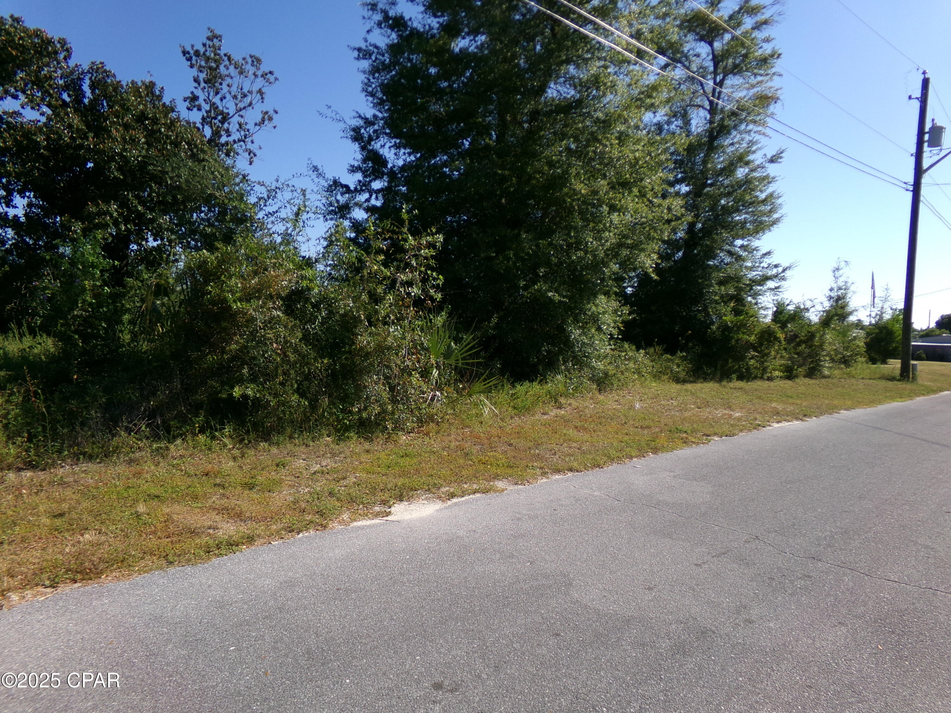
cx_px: 476
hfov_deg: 71.6
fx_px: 659
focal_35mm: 24
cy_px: 356
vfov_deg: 56.8
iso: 100
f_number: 3.7
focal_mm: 4.3
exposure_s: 1/750
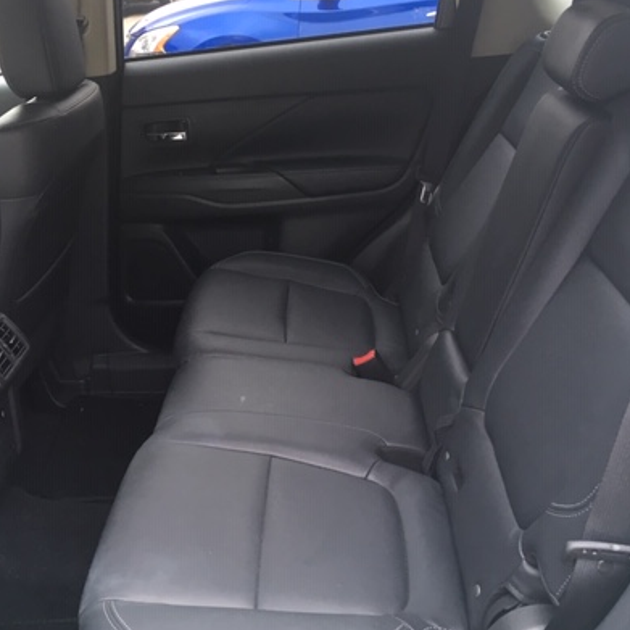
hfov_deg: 39.5
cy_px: 284
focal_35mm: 42
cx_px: 201
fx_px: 865
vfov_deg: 40.0
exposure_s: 1/40
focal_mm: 4.15
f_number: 2.2
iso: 25
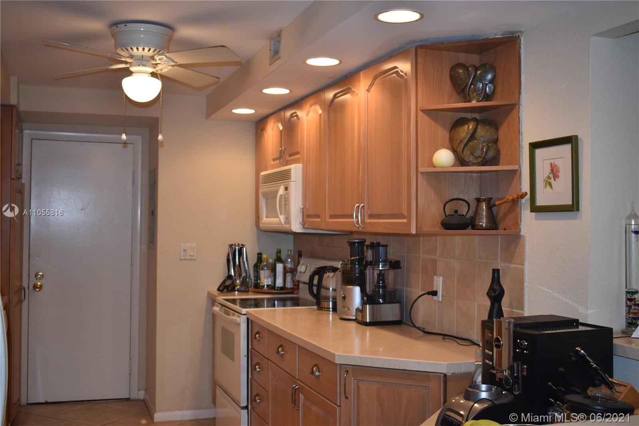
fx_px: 719
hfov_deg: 47.9
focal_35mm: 40
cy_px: 213
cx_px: 320
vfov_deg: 33.0
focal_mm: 27
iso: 800
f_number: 4
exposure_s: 1/125
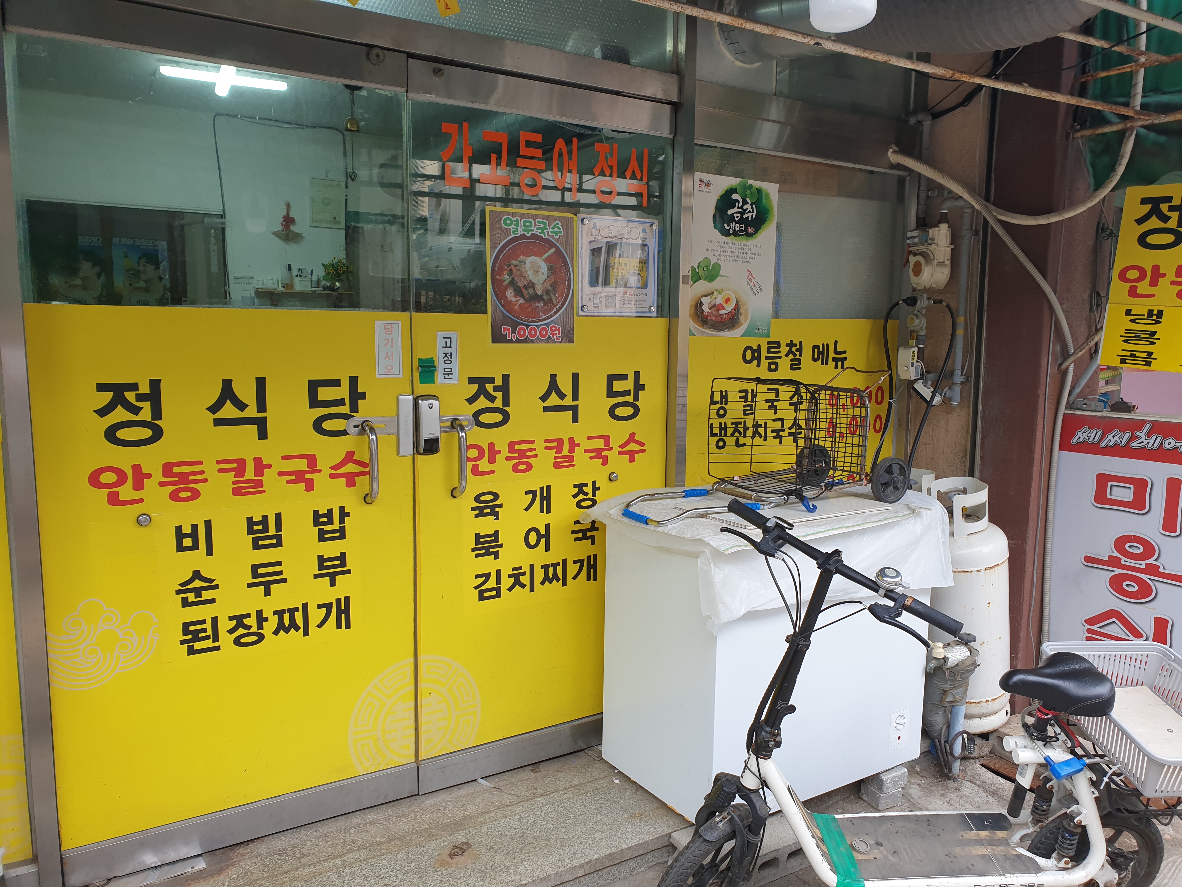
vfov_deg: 53.1
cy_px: 444
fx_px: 888
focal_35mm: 26
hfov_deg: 67.3
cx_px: 591
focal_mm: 4.3
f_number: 2.4
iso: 50
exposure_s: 1/120
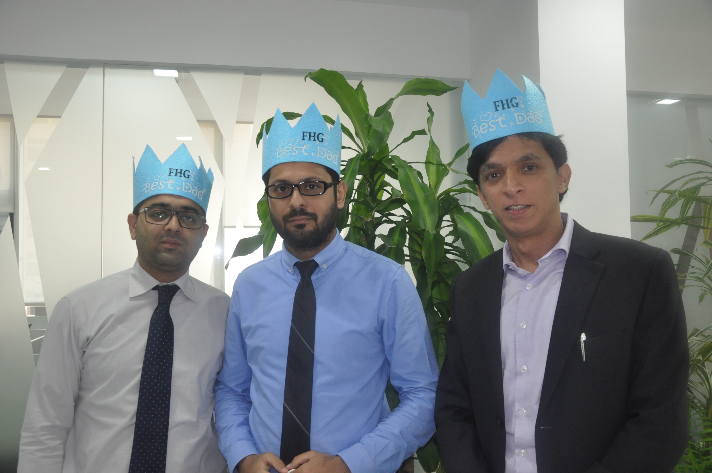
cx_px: 356
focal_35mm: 32
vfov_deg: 41.6
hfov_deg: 59.6
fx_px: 622
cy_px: 236
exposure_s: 1/60
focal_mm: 21
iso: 800
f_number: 4
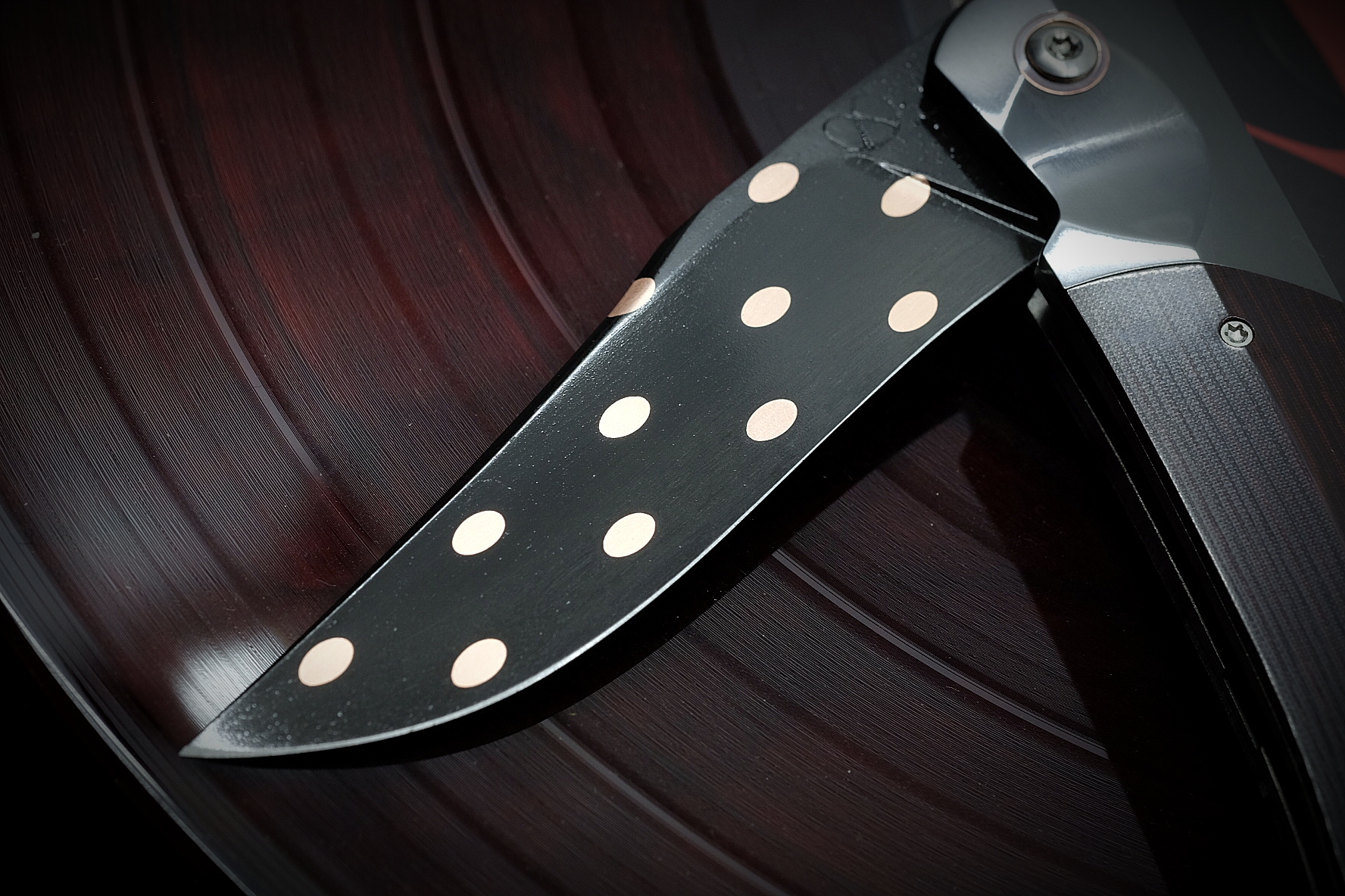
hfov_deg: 22.6
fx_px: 3362
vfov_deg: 15.2
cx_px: 672
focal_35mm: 90
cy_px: 448
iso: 800
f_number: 8
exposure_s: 1/28
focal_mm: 60
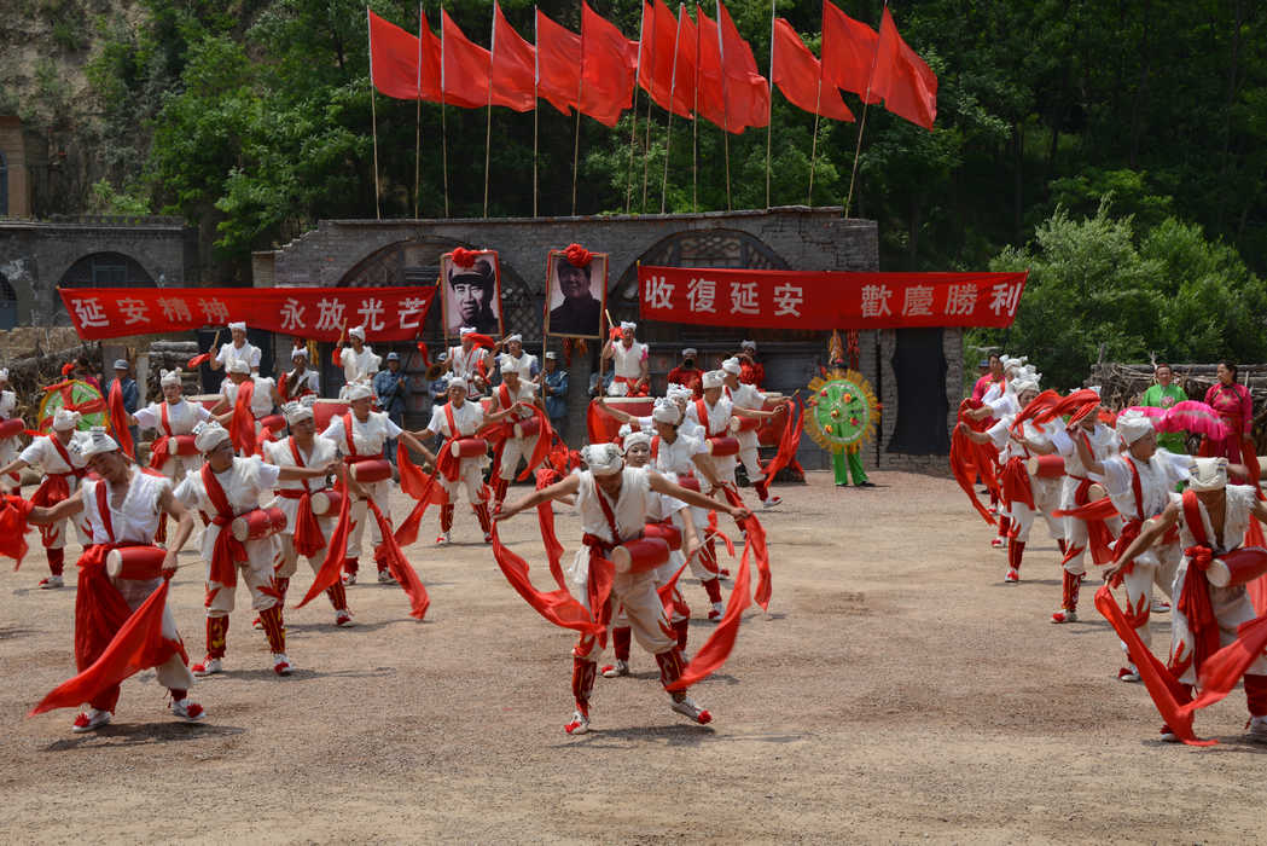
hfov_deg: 26.0
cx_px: 634
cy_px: 423
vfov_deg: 17.5
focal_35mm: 78
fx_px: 2746
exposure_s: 1/160
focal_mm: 78
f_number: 11
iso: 100
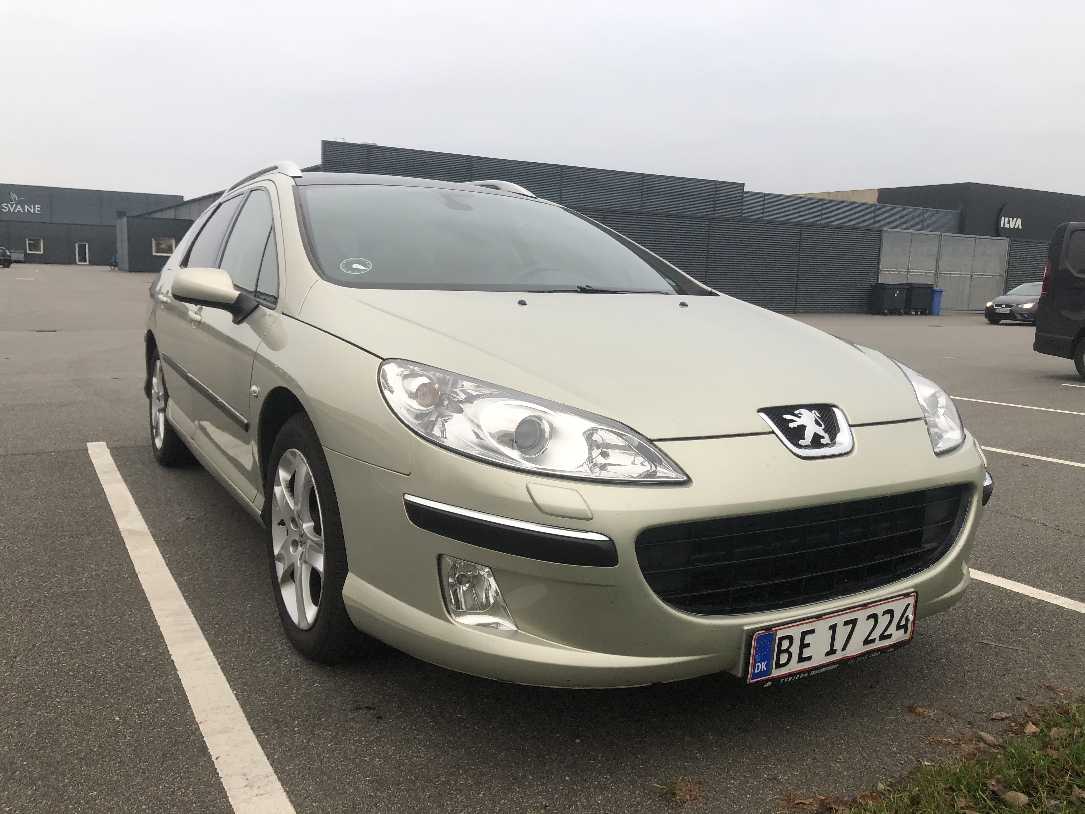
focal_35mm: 28
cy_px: 407
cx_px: 542
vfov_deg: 49.7
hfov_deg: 63.4
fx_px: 878
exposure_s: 1/120
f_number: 1.8
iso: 40
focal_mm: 3.99
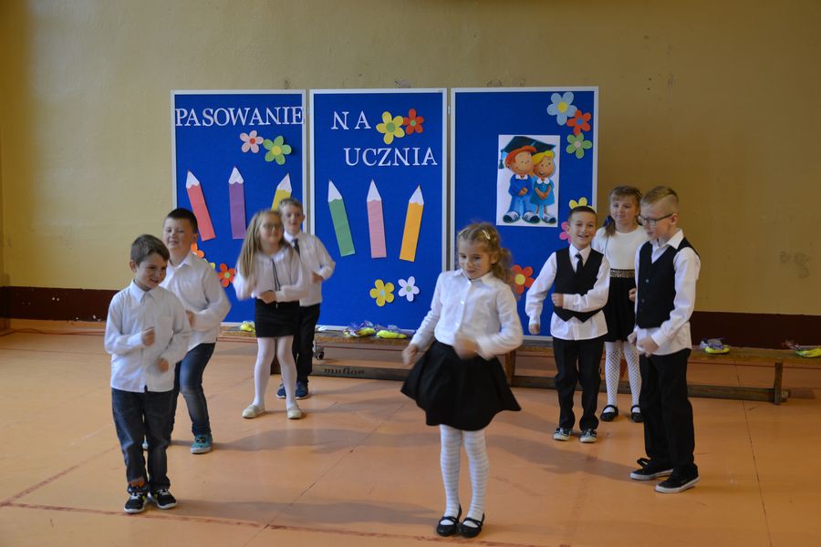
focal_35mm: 48
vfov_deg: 28.1
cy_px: 274
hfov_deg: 41.1
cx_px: 410
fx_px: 1095
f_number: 4.2
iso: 400
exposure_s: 1/40
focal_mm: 32
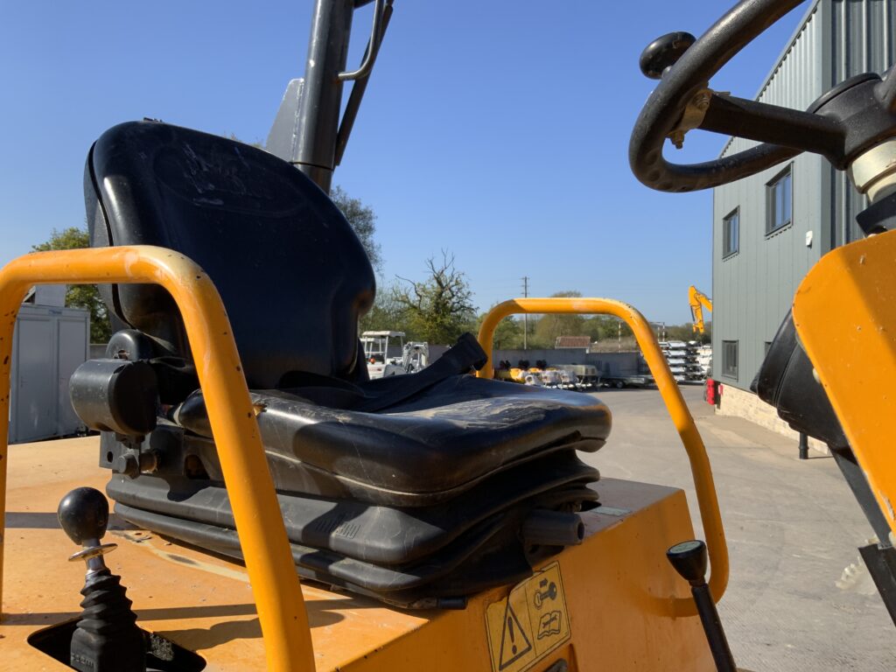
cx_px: 448
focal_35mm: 29
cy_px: 336
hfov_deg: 61.7
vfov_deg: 48.2
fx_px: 751
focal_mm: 3
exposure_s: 1/1377
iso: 16
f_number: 1.8
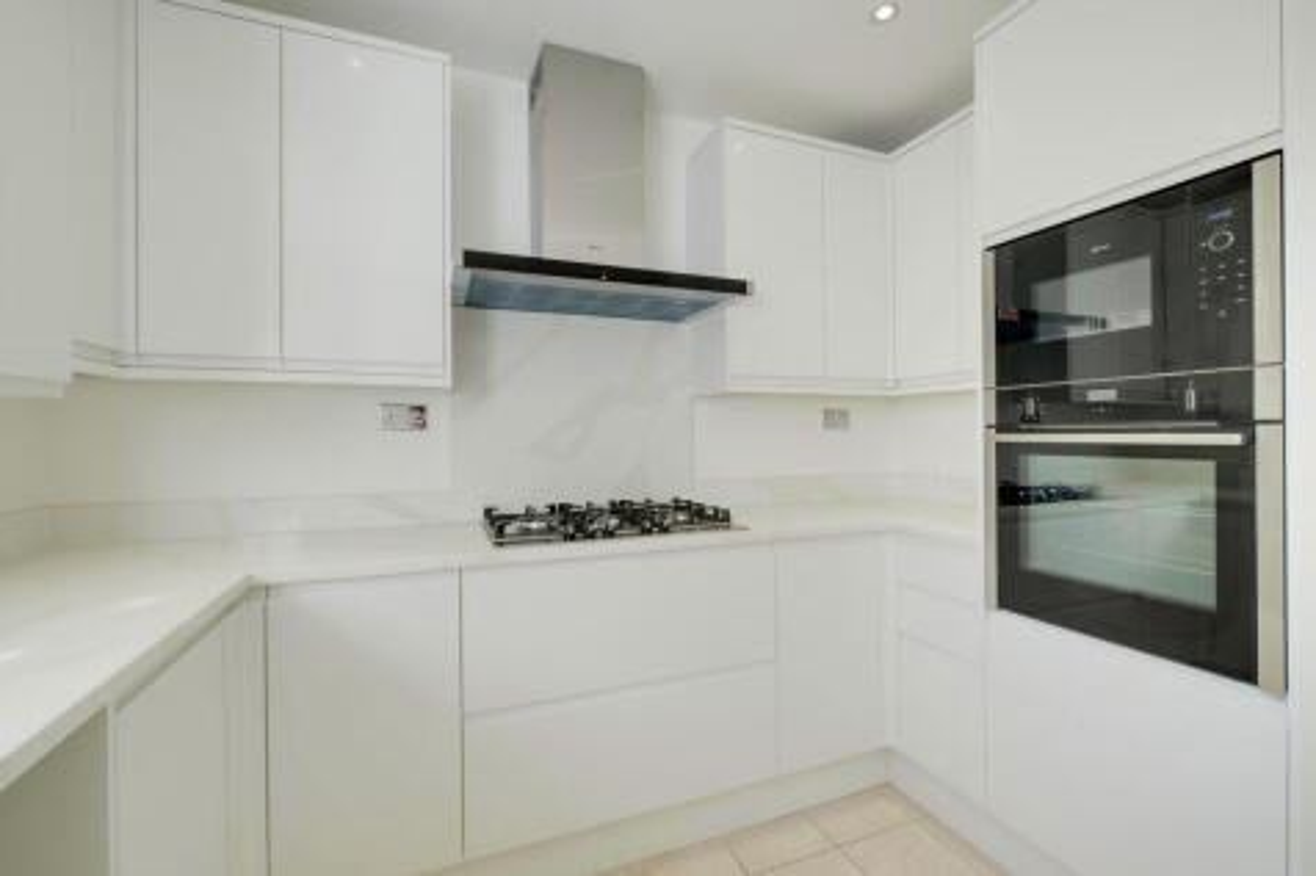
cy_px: 438
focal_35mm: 15
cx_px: 658
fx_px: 548
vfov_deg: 77.3
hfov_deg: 100.4
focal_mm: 10
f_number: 9
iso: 400
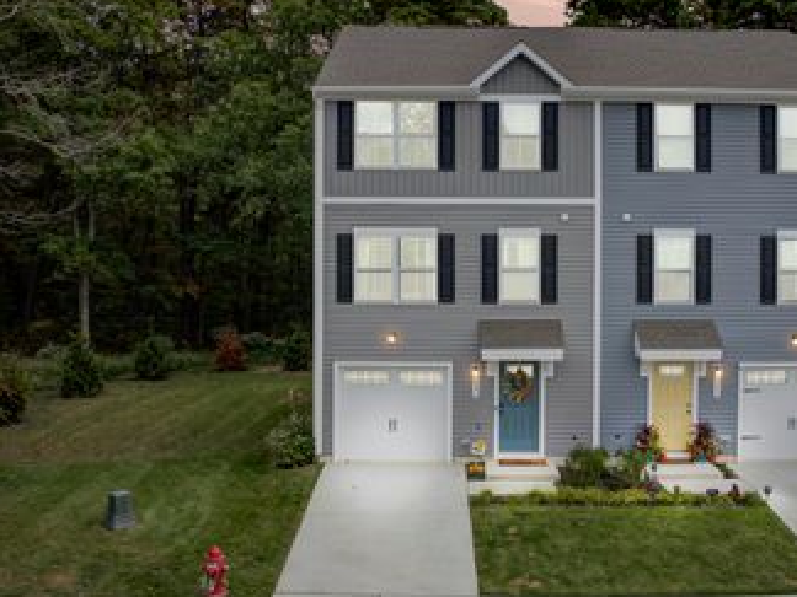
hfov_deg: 50.0
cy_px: 241
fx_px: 852
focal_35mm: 37
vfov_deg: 38.5
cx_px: 455
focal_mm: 12.3
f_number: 2.8
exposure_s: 1/1600
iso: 190
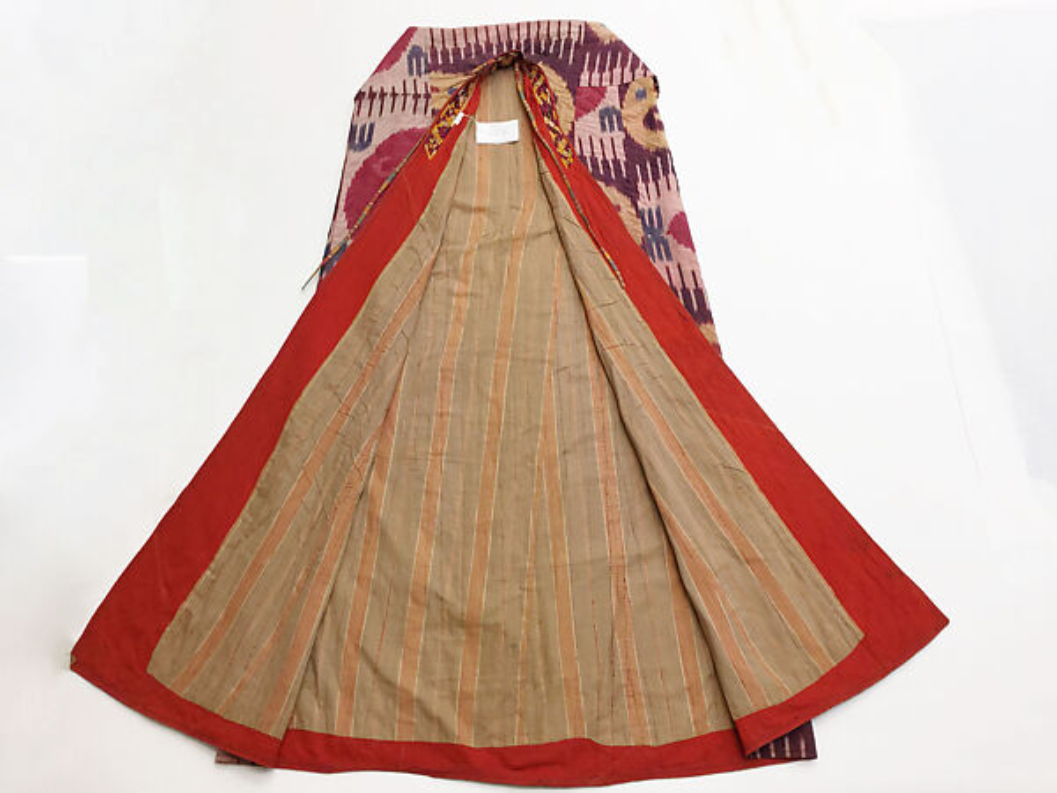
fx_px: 947
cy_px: 396
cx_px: 528
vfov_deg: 45.4
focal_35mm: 31
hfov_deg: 58.4
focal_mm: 3.3
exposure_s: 1/40
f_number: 2.4
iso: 25
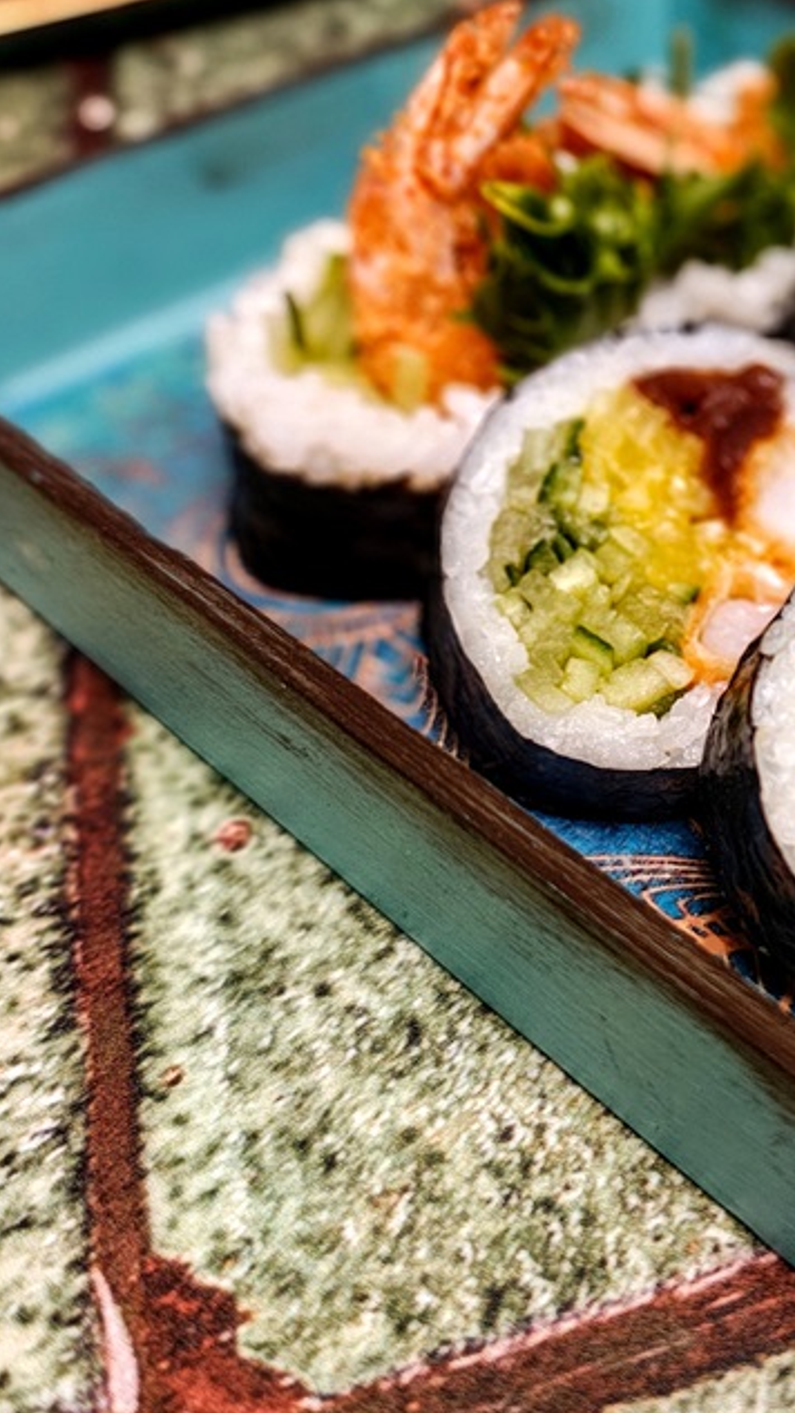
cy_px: 616
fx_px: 1612
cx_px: 875
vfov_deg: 47.2
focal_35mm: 43
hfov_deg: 25.7
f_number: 1.4
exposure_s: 1/120
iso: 241
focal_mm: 5.89
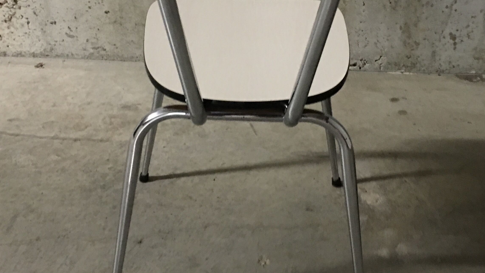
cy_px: 69
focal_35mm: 56
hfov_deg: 37.2
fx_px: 720
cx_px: 258
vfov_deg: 21.3
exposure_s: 1/4
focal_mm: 4.15
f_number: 2.2
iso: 100
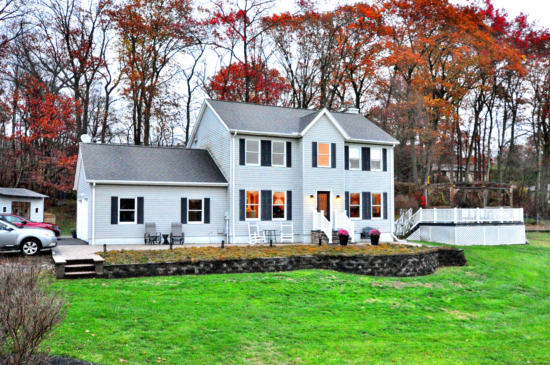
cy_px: 182
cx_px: 275
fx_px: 458
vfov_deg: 43.5
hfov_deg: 62.0
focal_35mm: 30
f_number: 5
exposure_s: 1/200
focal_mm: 20
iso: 3200
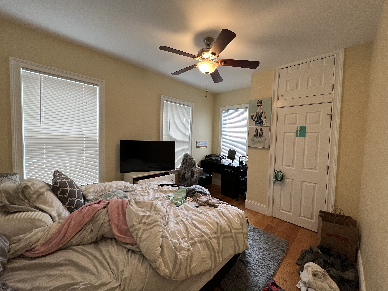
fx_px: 146
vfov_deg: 89.9
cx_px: 194
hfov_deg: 106.2
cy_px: 146
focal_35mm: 13
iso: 160
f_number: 1.8
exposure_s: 1/120
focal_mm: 1.57
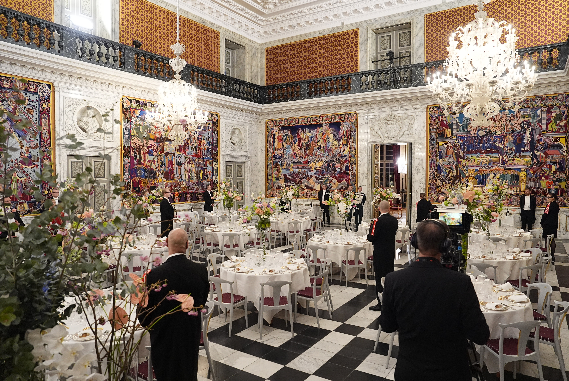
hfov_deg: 73.7
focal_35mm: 24
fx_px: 380
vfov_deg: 53.2
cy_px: 190
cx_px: 284
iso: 4000
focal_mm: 24
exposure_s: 1/160
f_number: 4
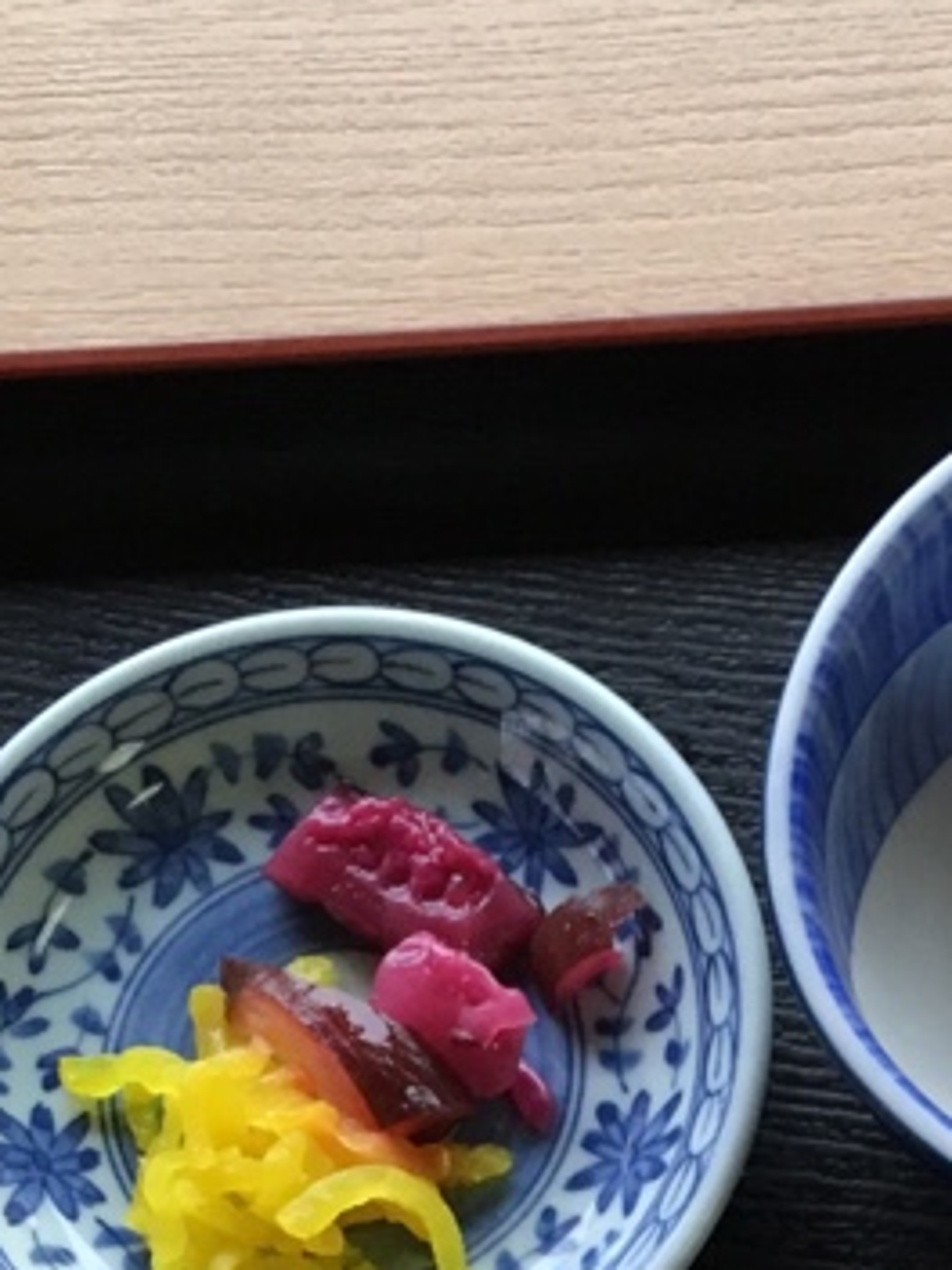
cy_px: 1829
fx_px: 3630
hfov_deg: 14.6
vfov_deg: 18.0
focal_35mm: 99
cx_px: 1046
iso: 40
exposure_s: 1/30
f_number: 2.2
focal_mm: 4.15
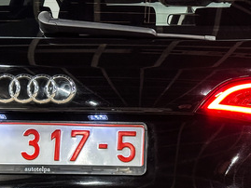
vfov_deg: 13.6
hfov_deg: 17.8
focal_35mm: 107
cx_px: 262
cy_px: 202
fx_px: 776
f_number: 1.8
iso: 250
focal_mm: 6.86
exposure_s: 1/35
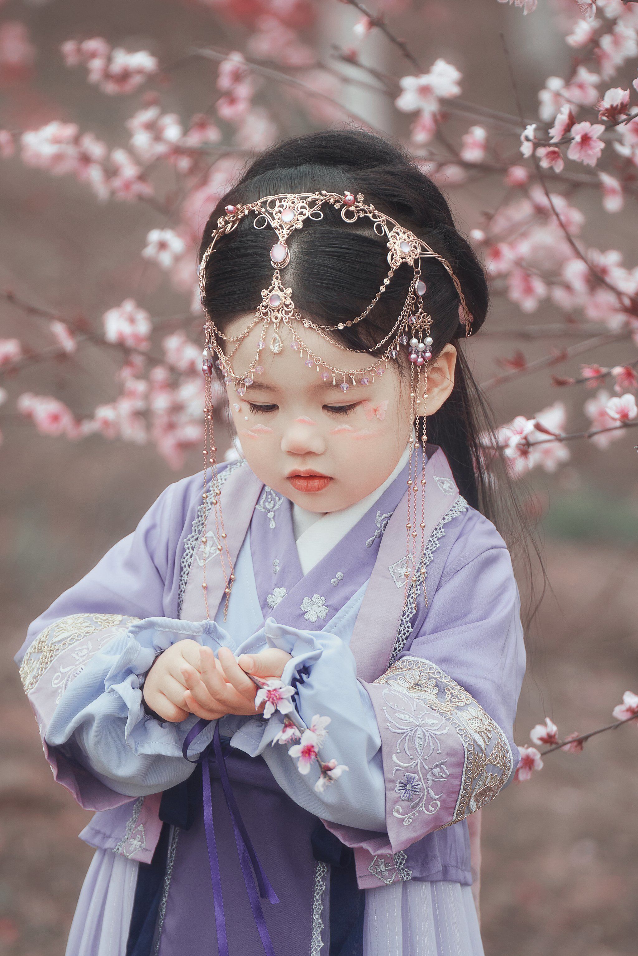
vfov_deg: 9.0
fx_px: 6084
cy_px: 478
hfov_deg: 6.0
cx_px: 319
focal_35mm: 229
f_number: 2.8
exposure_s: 1/1000
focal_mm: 153
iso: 200
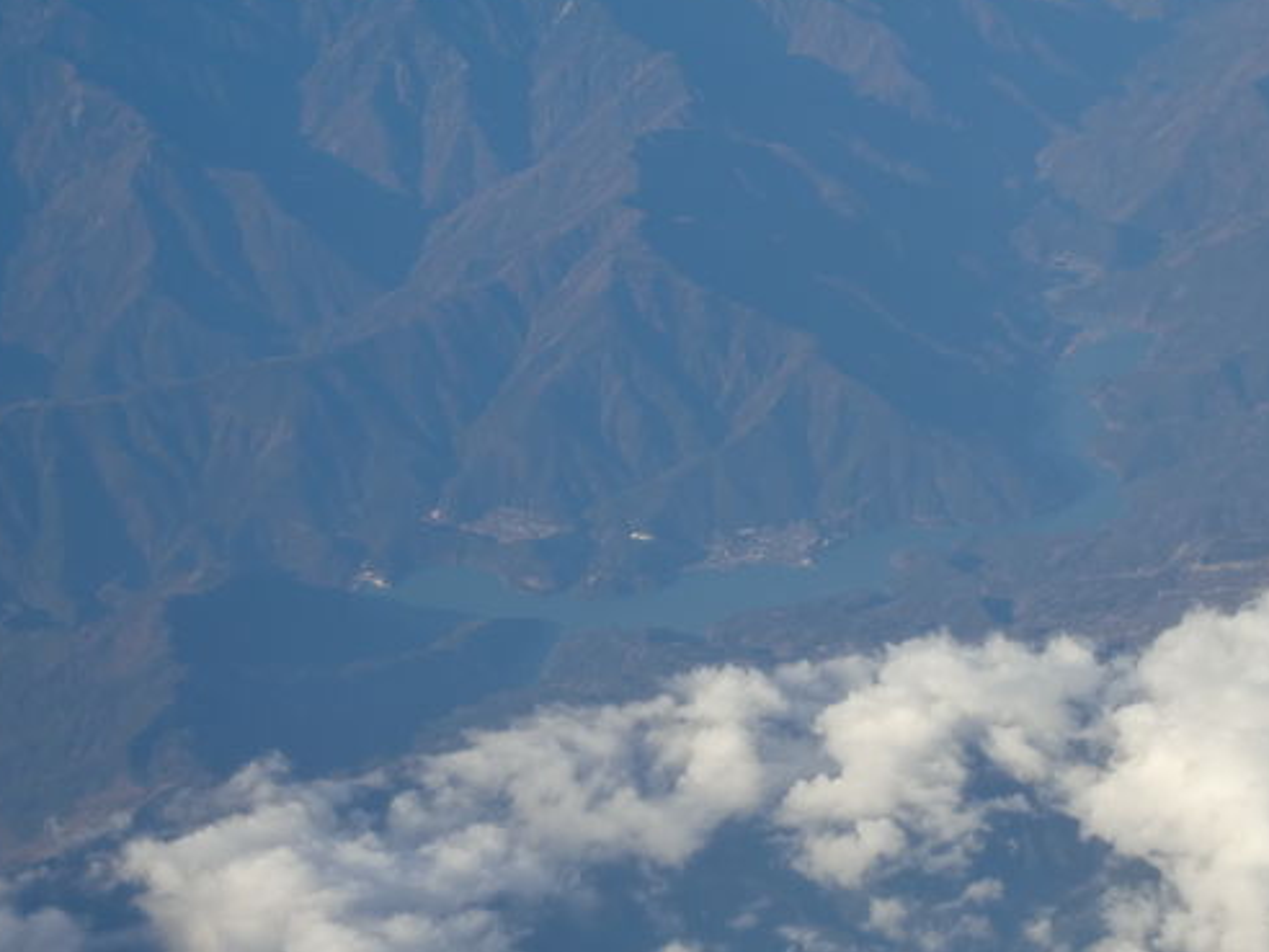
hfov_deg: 13.3
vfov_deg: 10.0
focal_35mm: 148
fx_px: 5426
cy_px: 507
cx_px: 717
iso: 64
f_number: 5.8
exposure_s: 1/250
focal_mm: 19.6
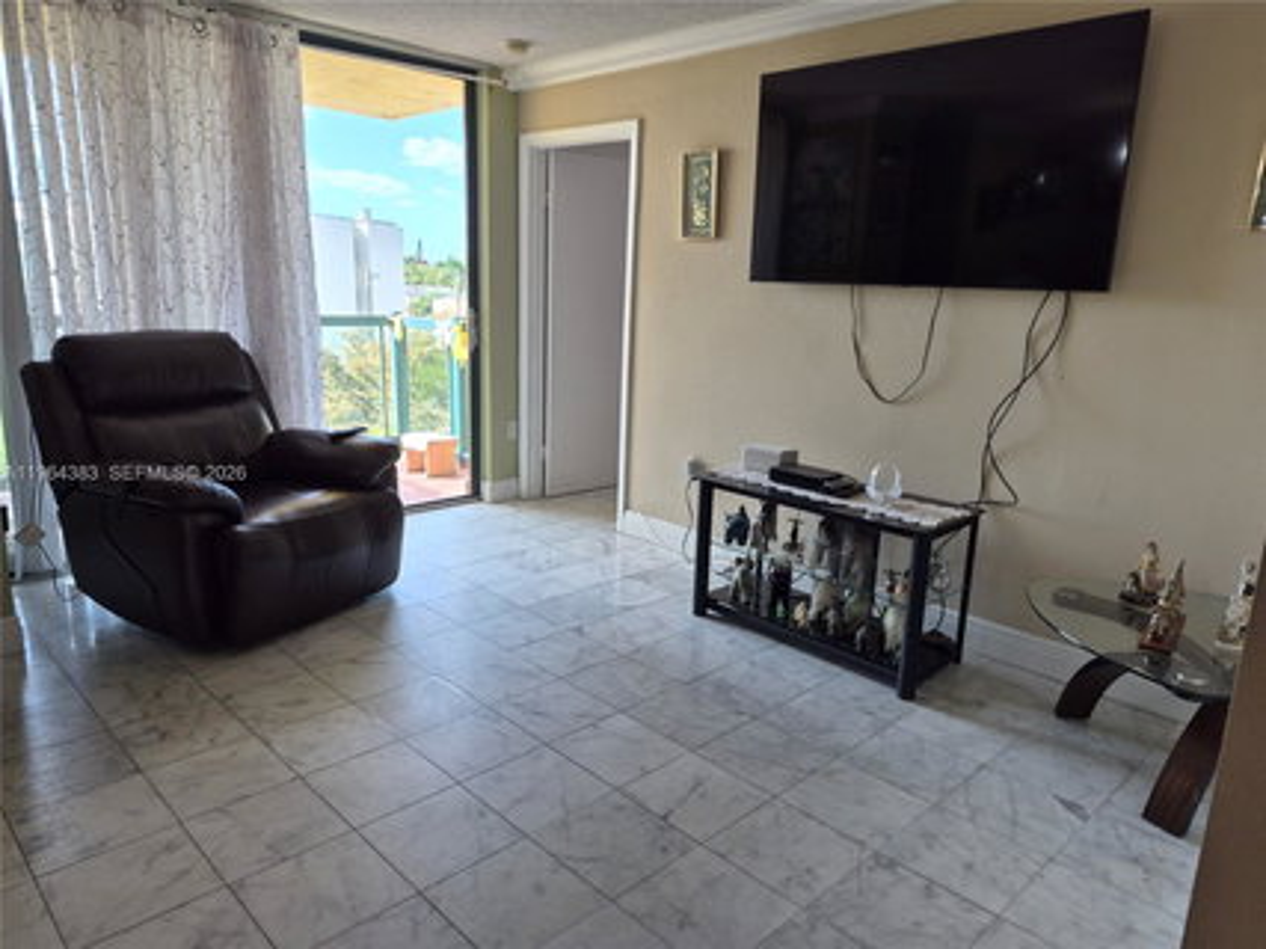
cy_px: 474
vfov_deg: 58.9
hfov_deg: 73.9
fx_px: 841
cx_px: 633
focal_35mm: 23
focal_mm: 5.4
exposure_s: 1/148
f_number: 1.8
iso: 25
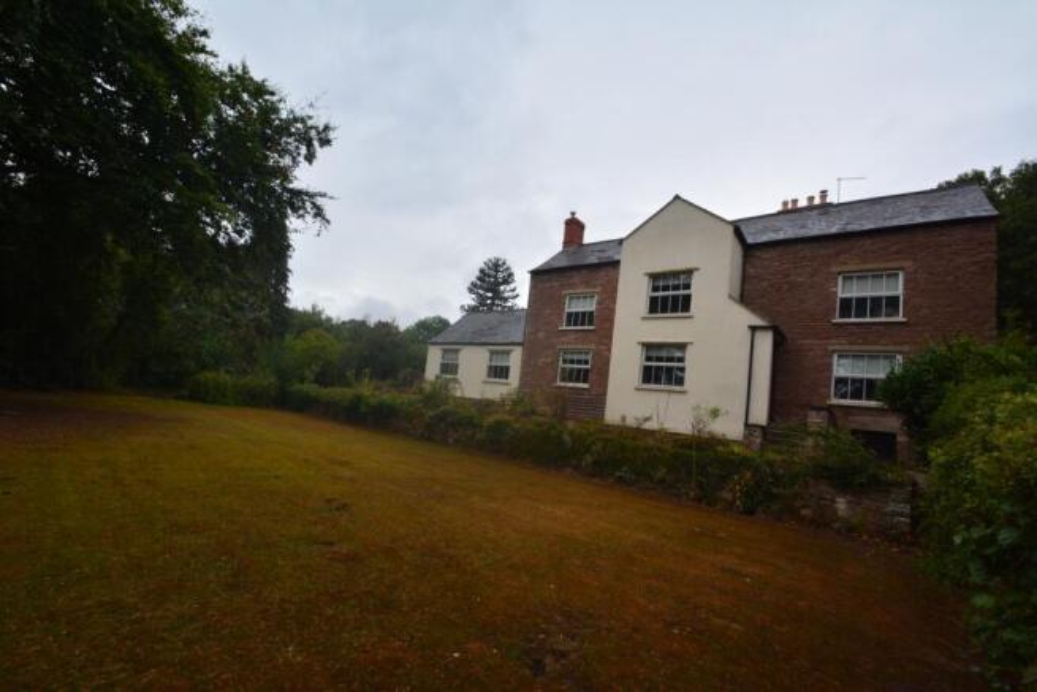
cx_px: 518
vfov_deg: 77.4
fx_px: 432
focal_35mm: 15
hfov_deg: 100.4
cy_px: 346
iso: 400
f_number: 10
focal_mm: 10
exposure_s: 1/250
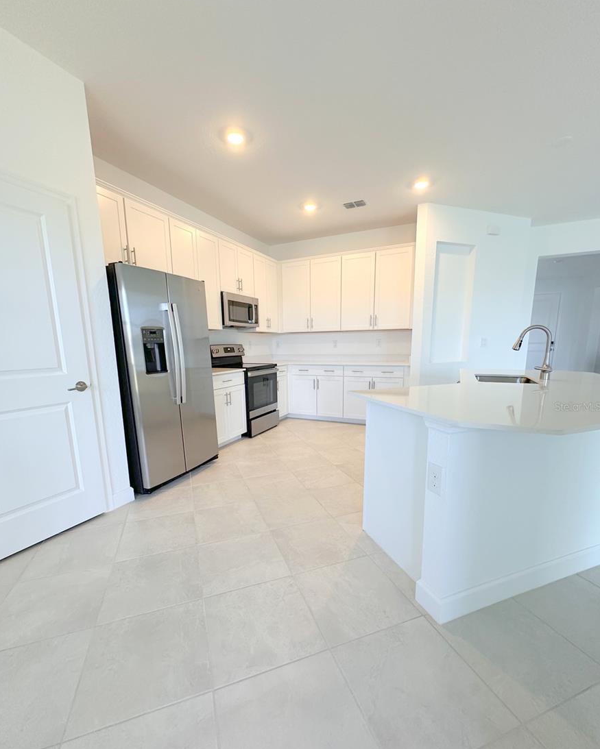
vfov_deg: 96.6
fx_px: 333
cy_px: 406
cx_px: 295
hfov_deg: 84.1
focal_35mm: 15
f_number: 2.2
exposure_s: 1/120
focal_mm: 2.22
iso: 200
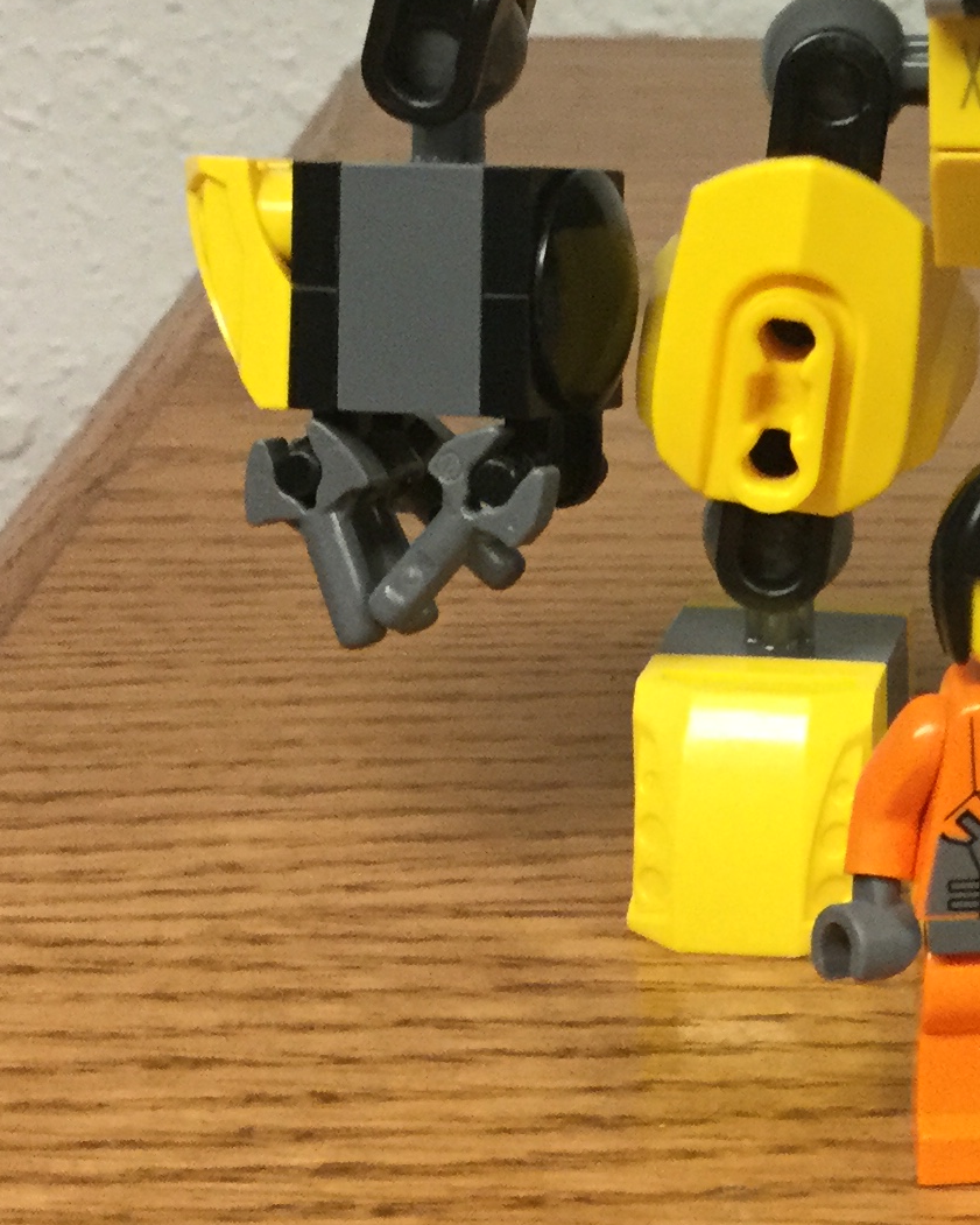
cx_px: 1177
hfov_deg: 15.7
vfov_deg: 20.3
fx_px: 3408
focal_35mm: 94
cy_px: 381
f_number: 2.4
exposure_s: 1/30
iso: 125
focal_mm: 3.3
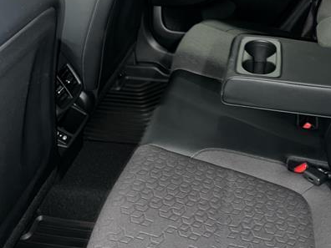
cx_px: 227
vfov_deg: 33.8
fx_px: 402
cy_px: 70
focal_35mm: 42
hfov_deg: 44.0
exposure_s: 1/4
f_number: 1.5
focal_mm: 5.7
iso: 200
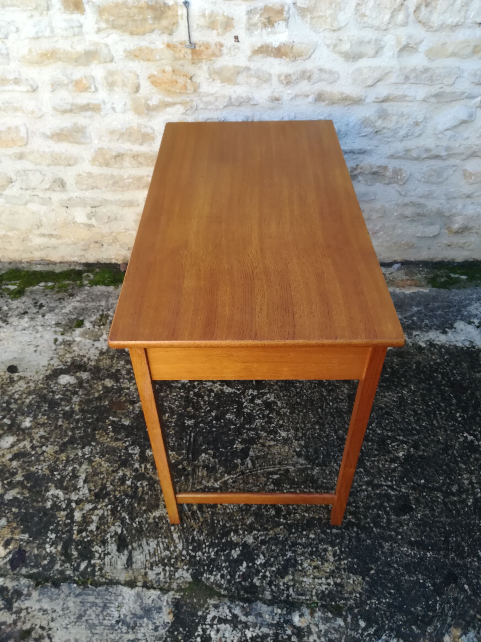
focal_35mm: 26
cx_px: 240
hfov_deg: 53.1
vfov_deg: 67.3
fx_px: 482
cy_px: 321
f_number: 2.2
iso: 80
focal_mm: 3.83
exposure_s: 1/120
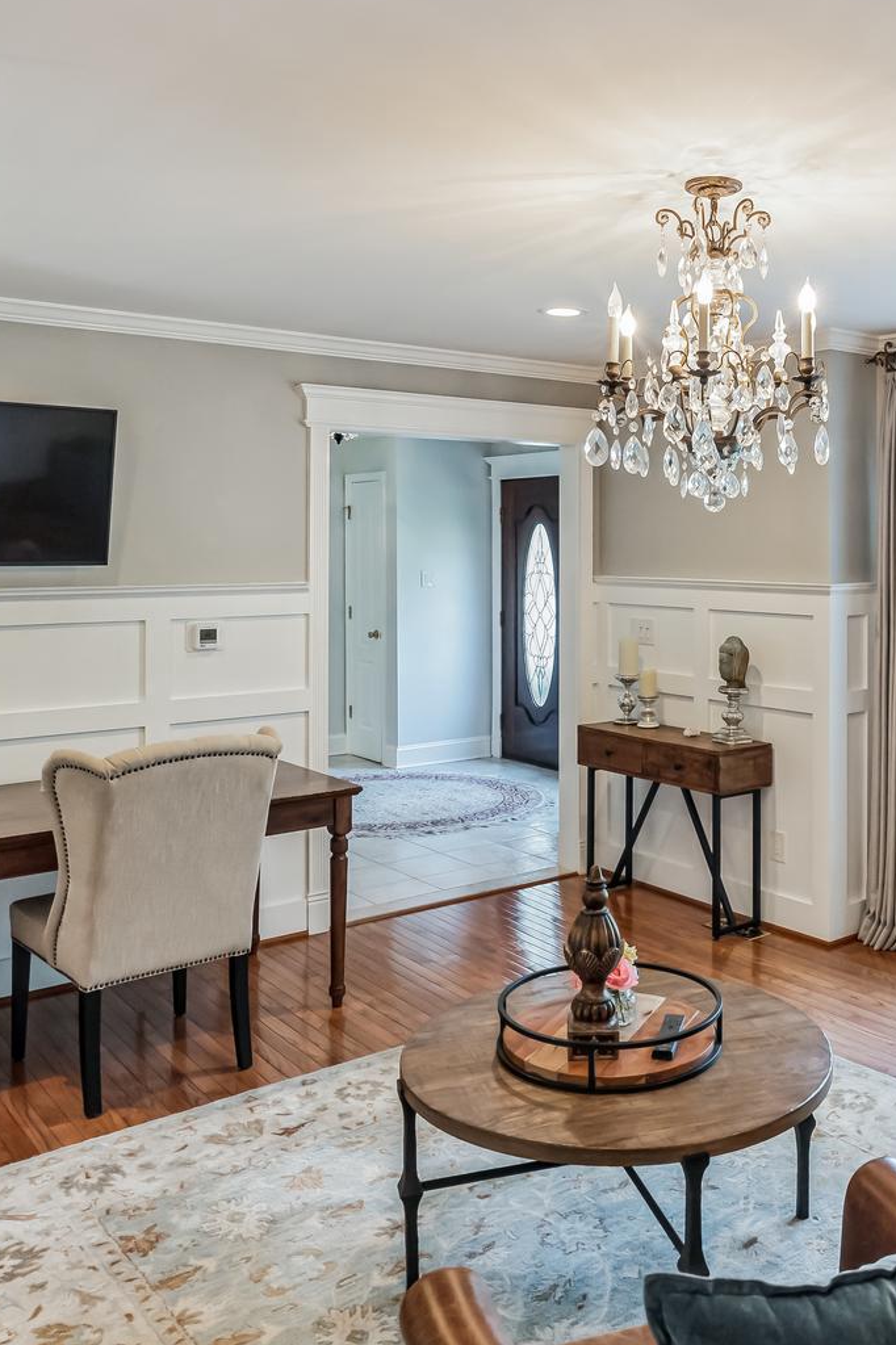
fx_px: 1195
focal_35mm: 32
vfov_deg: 58.4
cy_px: 561
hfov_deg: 40.1
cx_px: 660
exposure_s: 1/40
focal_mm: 16
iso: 800
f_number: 5.6
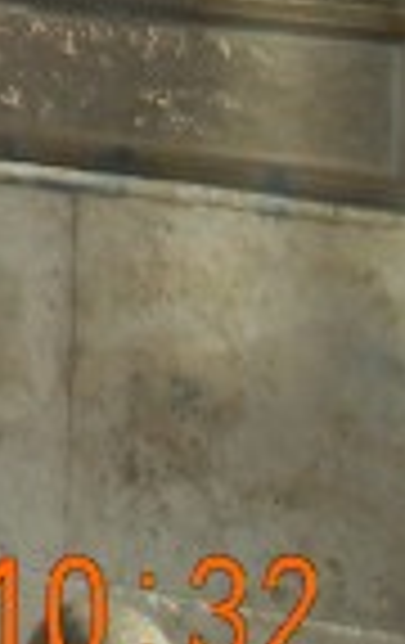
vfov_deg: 8.6
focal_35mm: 227
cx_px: -1701
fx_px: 3989
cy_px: -757
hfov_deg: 4.7
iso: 160
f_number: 3.5
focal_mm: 5.4
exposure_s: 1/996
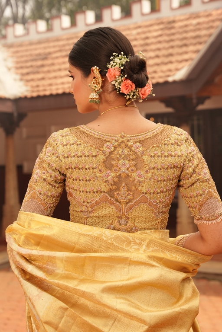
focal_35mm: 59
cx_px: 111
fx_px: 544
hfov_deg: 23.1
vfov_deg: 34.0
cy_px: 166
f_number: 5
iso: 1000
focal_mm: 58.8
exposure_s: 1/3200
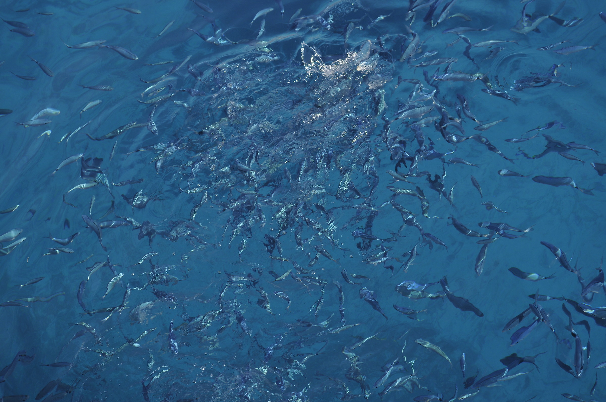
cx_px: 303
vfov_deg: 13.0
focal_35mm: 105
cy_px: 201
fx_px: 1765
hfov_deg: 19.5
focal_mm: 70
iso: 200
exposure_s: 1/400
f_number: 6.3
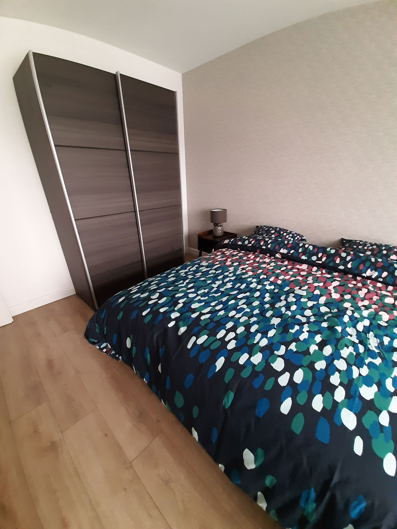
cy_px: 264
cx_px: 198
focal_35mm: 13
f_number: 2.2
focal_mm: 1.42
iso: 400
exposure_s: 1/25
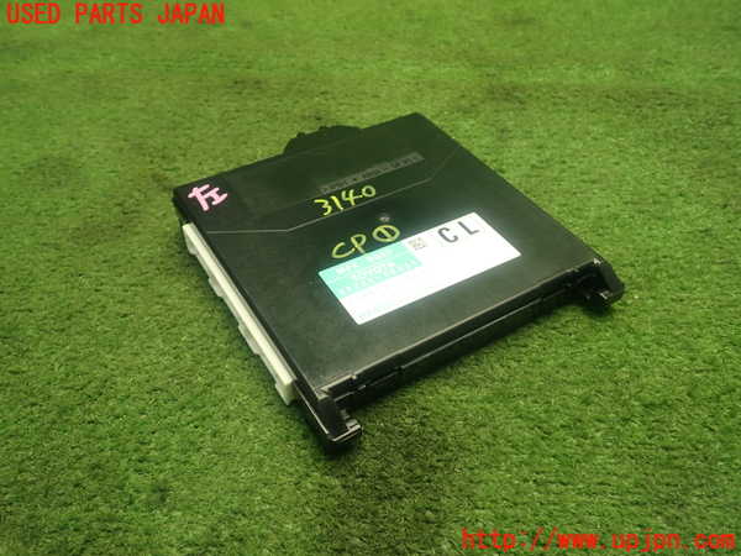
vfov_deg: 46.8
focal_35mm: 30
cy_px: 278
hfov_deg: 60.0
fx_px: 642
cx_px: 370
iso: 200
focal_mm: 5.4
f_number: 2.3
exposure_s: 1/40
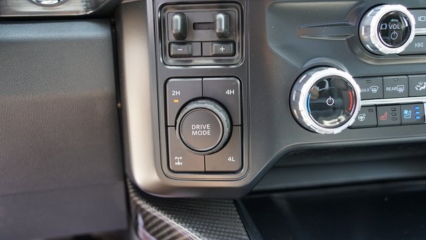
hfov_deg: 51.6
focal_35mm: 39
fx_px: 441
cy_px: 102
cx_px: 213
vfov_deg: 30.4
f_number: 4
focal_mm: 37
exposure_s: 1/60
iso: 640
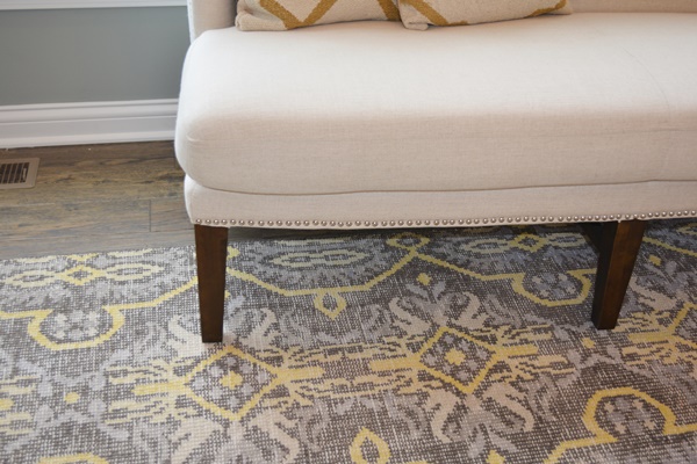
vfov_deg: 31.9
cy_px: 232
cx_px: 348
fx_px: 813
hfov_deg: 46.4
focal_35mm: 42
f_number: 4.5
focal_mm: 28
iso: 400
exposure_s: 1/80
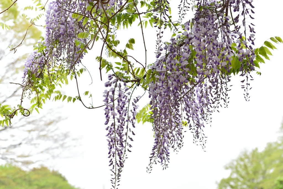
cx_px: 142
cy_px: 94
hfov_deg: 33.4
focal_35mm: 60
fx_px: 472
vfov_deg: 22.6
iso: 200
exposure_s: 1/200
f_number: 5
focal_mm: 60
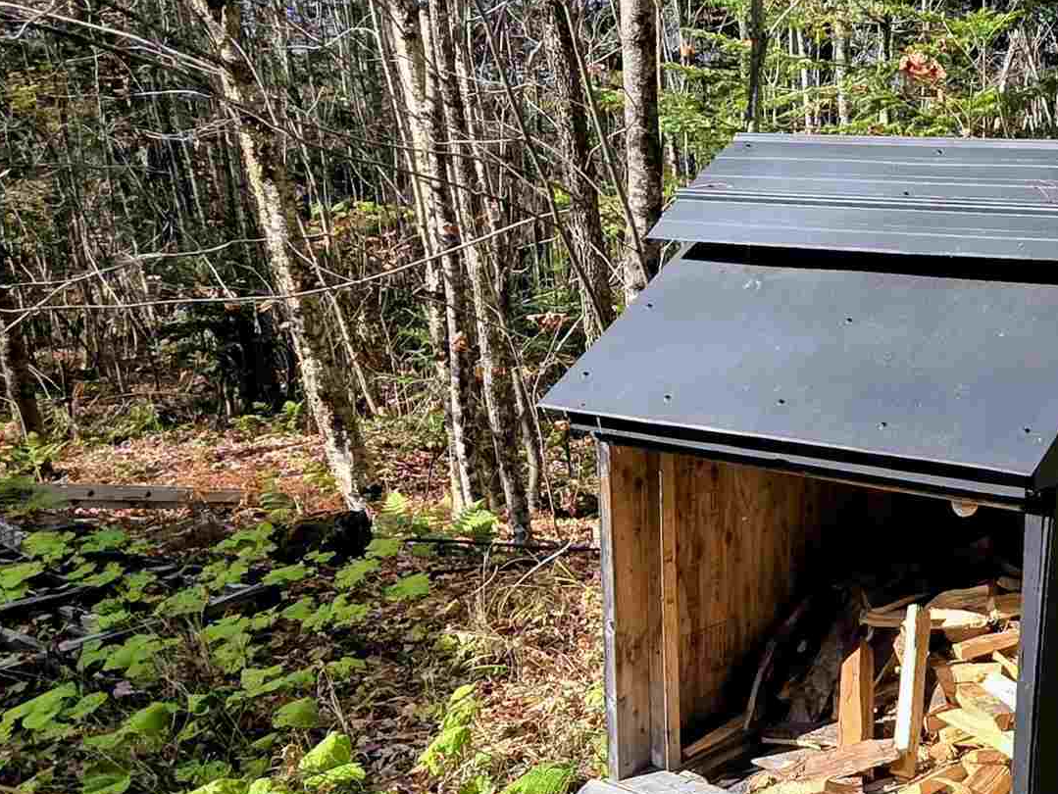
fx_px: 1131
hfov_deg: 40.8
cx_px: 1150
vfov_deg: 38.7
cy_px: 430
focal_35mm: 37
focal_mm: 2.2
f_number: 1.9
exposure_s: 1/1055
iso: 40
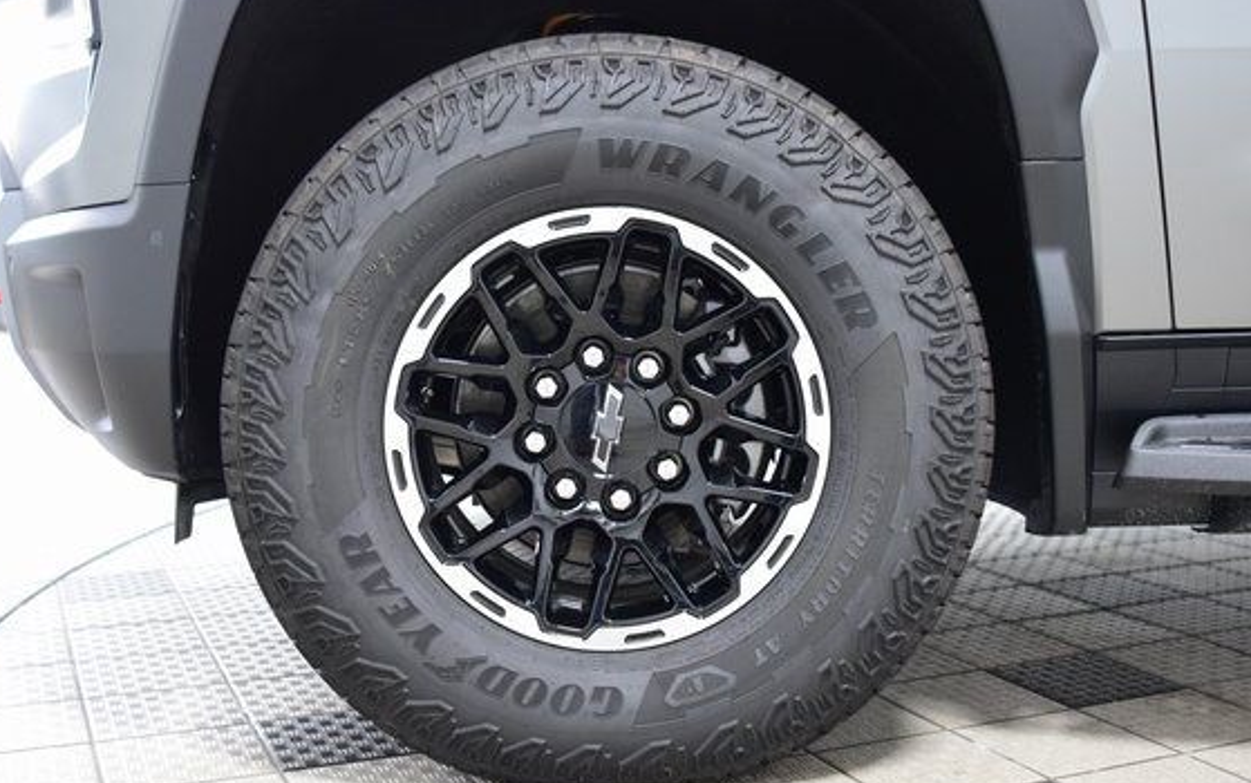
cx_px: 611
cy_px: 431
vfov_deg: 30.6
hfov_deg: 47.2
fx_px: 1433
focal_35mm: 42
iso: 1600
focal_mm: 24
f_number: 2.8
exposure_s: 1/50
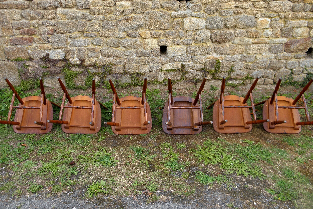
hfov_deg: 60.3
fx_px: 270
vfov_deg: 42.2
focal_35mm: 31
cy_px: 91
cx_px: 156
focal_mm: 5.2
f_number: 3.5
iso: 100
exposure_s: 1/80
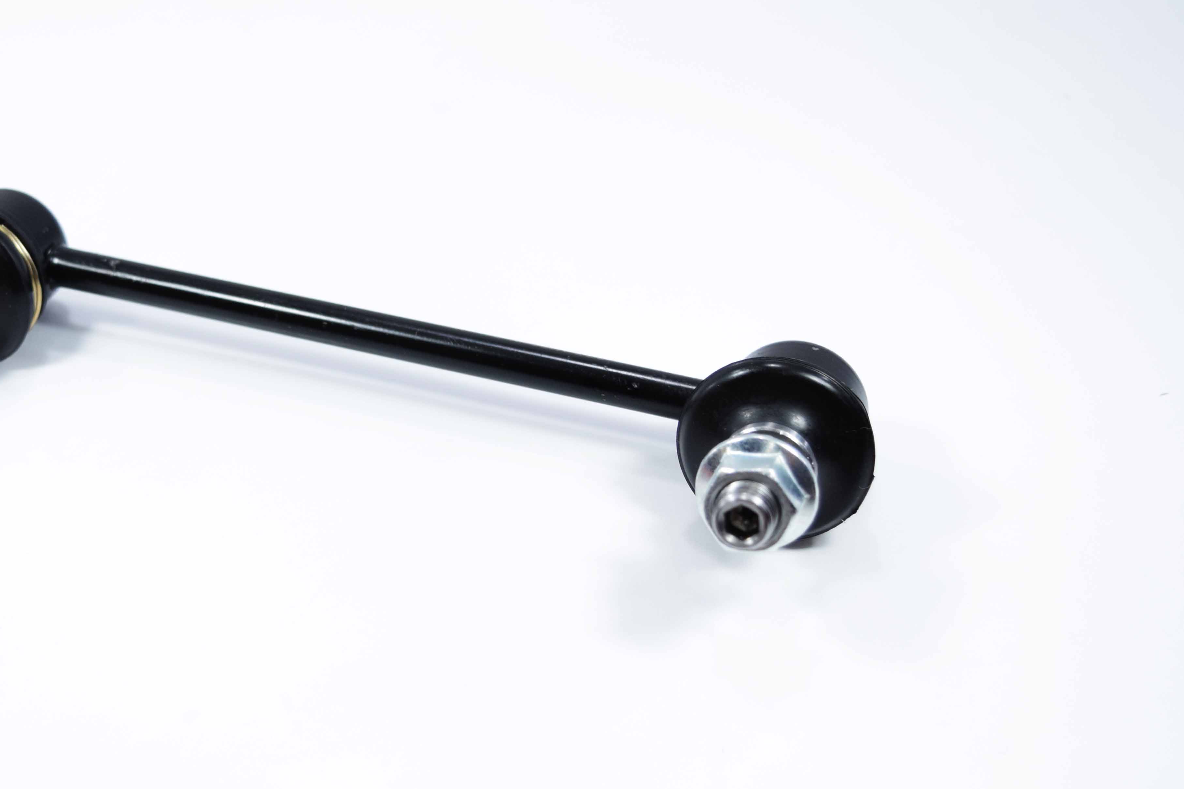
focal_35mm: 67
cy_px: 358
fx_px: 2198
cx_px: 349
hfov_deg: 29.8
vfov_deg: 20.4
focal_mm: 27
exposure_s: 1/160
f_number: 4.5
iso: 500
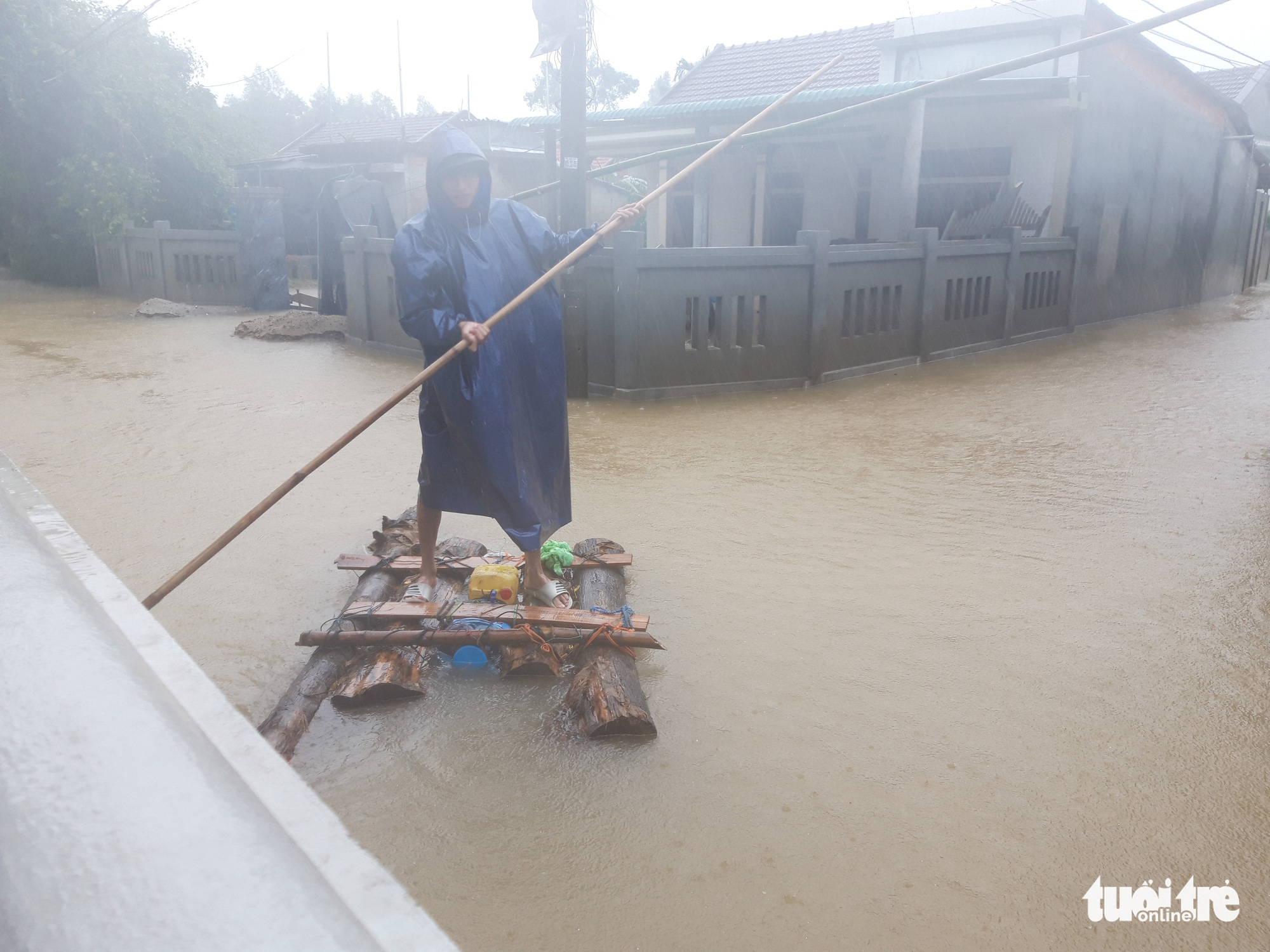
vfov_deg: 53.1
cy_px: 476
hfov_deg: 67.3
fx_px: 954
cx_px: 635
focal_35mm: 26
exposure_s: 1/100
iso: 50
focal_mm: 3.93
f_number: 1.7
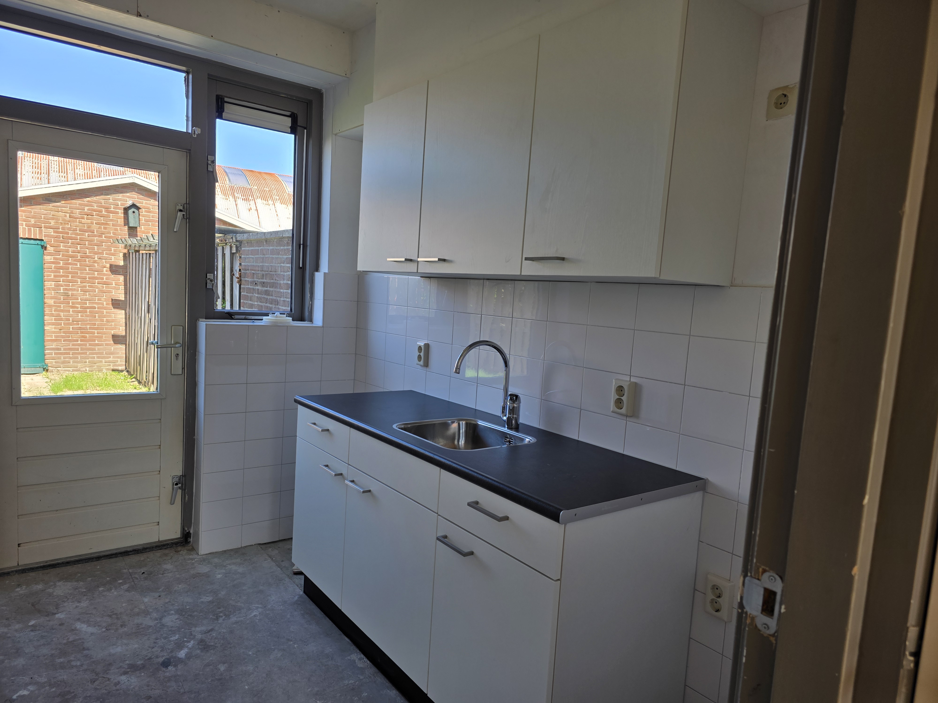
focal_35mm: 23
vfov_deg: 58.9
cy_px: 352
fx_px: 623
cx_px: 469
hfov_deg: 73.9
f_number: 1.7
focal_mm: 6.3
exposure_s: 1/359
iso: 40
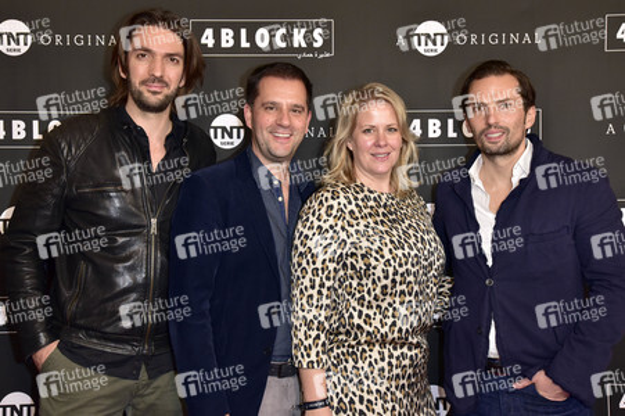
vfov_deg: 28.0
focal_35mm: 48
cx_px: 312
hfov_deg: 41.1
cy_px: 208
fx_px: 833
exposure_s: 1/250
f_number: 8
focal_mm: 48
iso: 2000
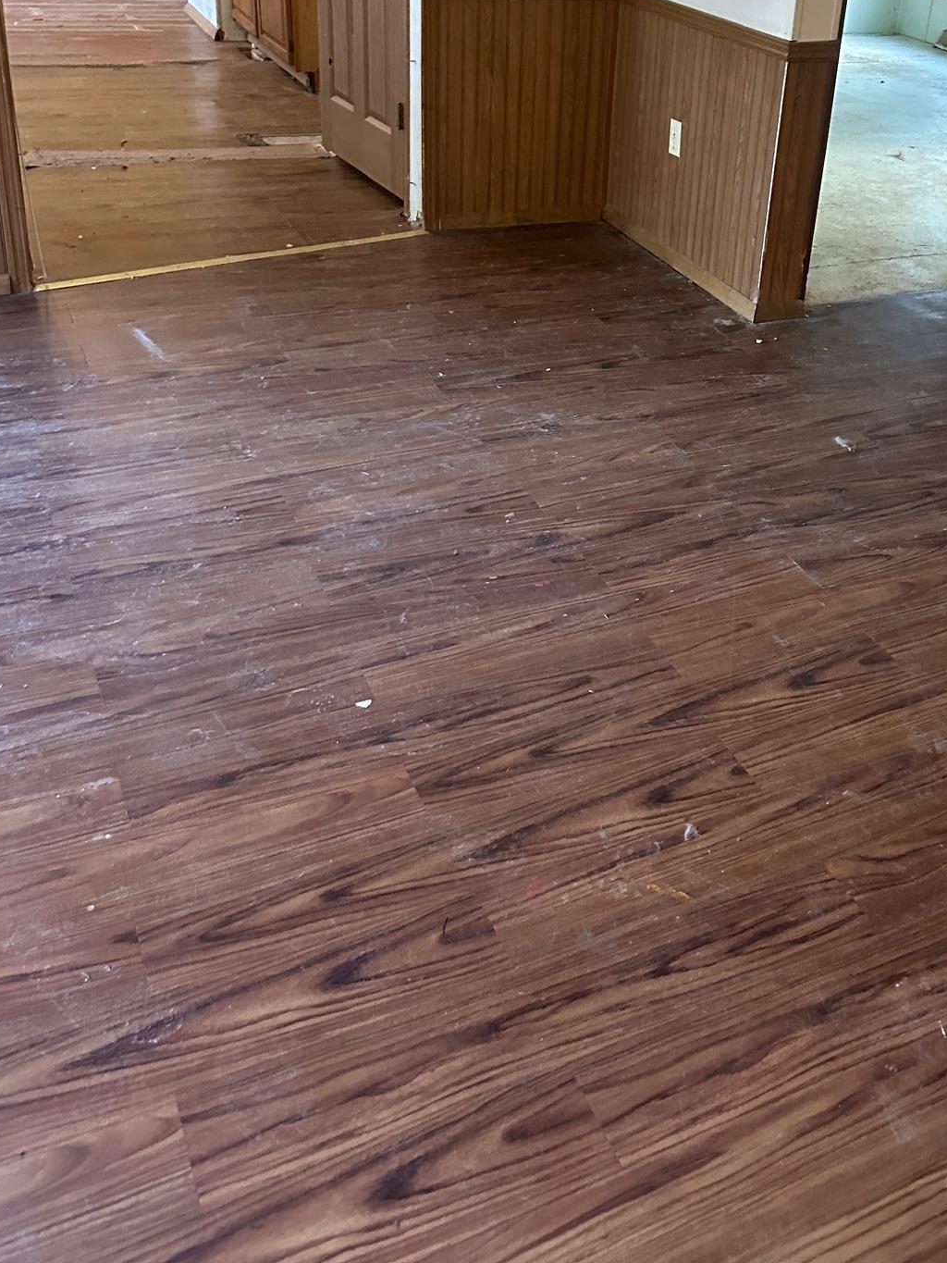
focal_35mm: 36
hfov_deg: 39.0
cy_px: 375
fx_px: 1313
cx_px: 669
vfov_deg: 50.0
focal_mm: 6.86
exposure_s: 1/60
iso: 800
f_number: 1.78
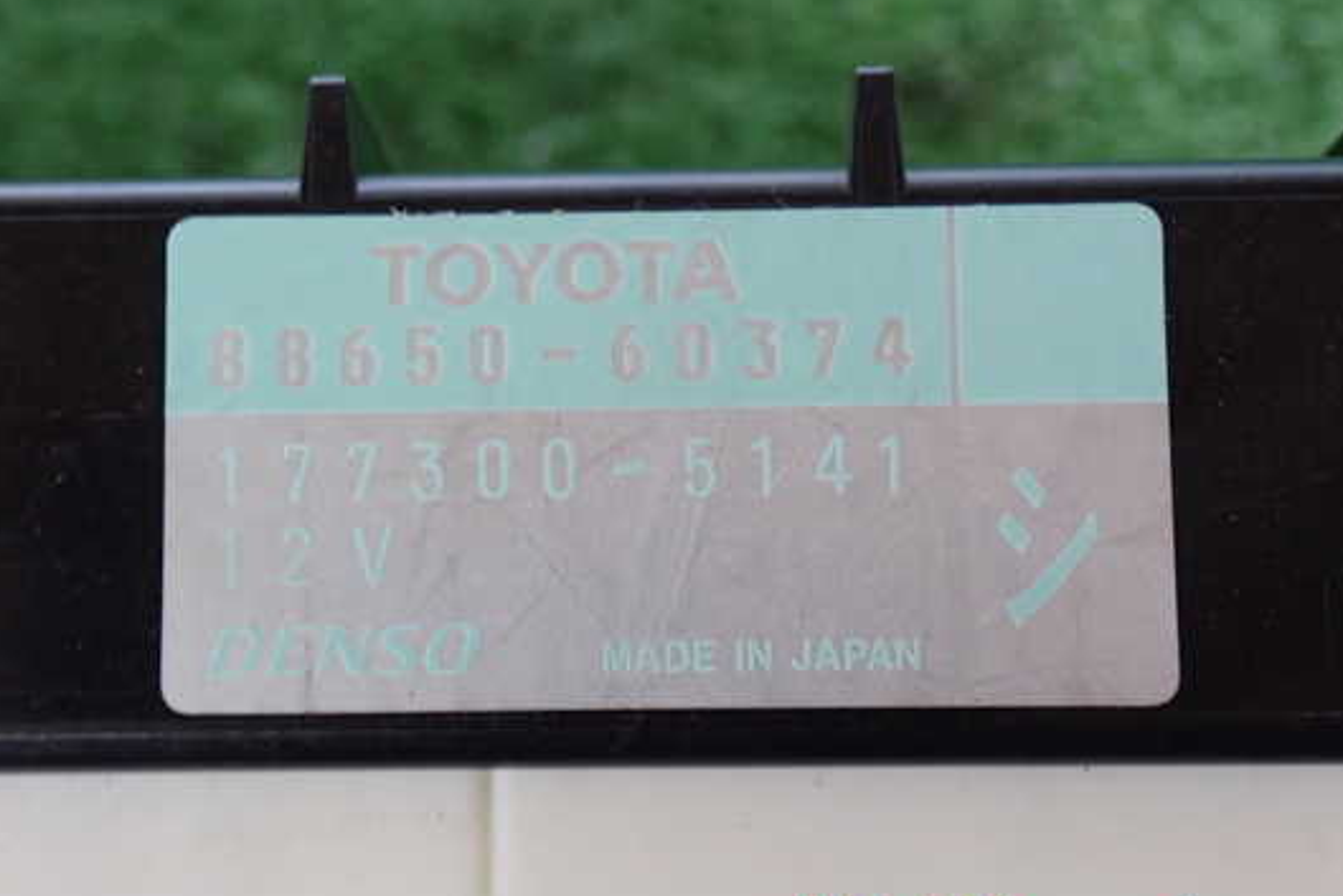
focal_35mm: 79
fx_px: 2948
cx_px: 619
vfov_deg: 17.3
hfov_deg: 25.7
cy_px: 388
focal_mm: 11.88
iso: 800
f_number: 3.8
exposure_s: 1/60
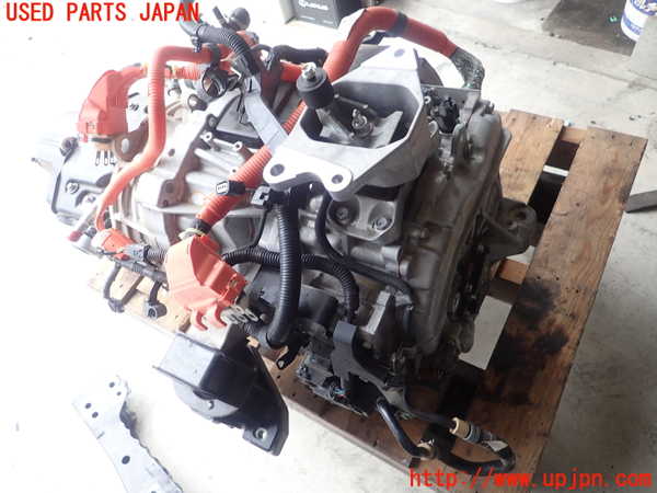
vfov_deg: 54.9
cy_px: 246
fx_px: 474
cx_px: 328
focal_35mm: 25
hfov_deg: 69.4
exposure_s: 1/60
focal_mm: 4.5
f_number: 2
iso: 100
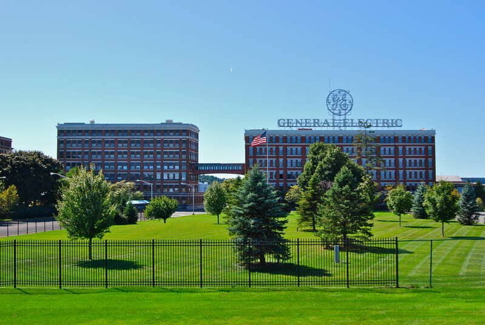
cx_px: 242
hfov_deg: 49.5
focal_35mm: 39
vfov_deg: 34.3
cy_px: 162
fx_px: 526
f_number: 10
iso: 200
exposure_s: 1/200
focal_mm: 26
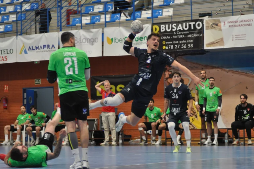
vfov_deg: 12.1
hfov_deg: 18.2
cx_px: 127
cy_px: 84
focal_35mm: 112
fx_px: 793
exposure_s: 1/250
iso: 1800
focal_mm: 75
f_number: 4
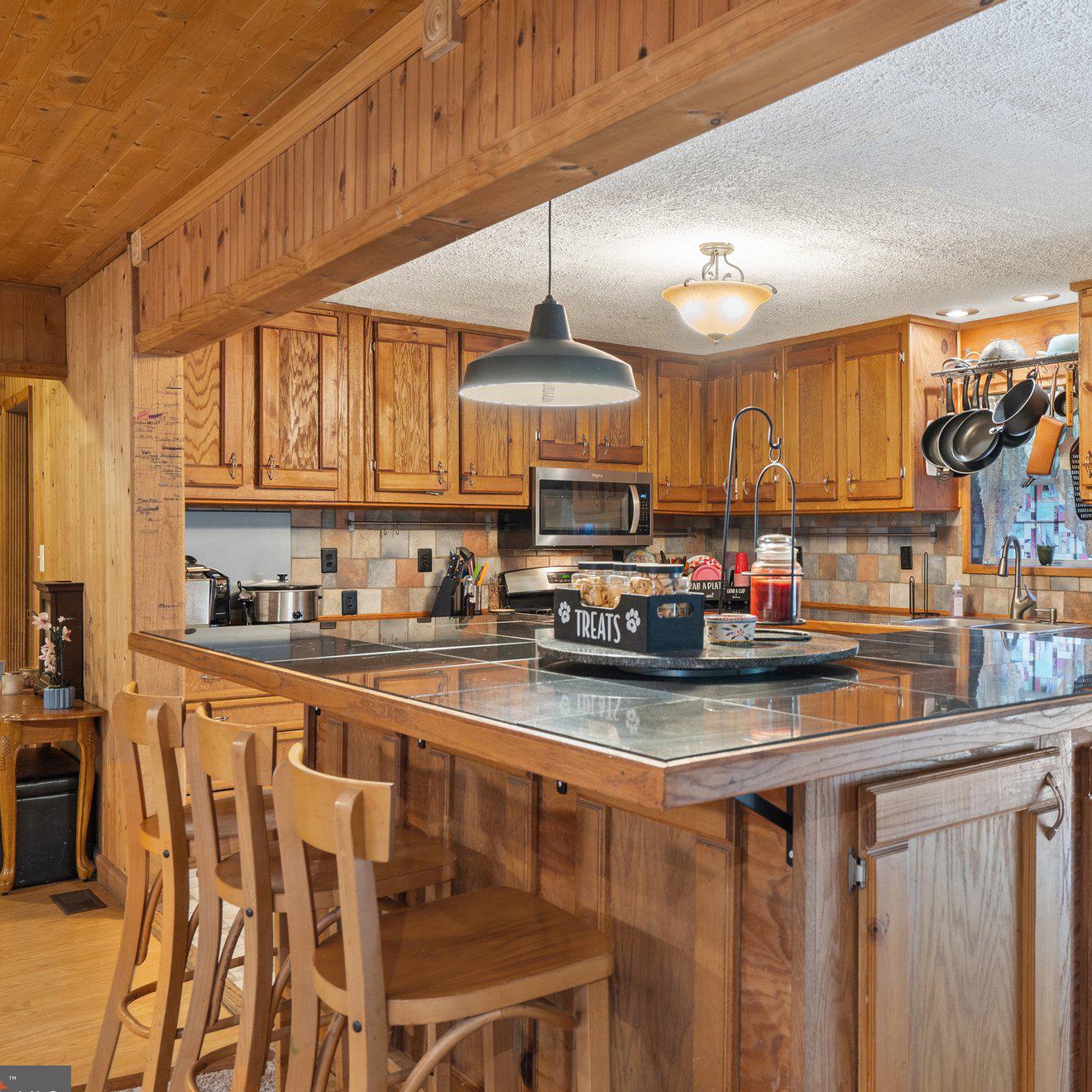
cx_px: 735
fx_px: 1035
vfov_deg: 55.6
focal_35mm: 29
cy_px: 561
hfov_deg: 54.4
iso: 500
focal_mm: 22
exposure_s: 1.3
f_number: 8
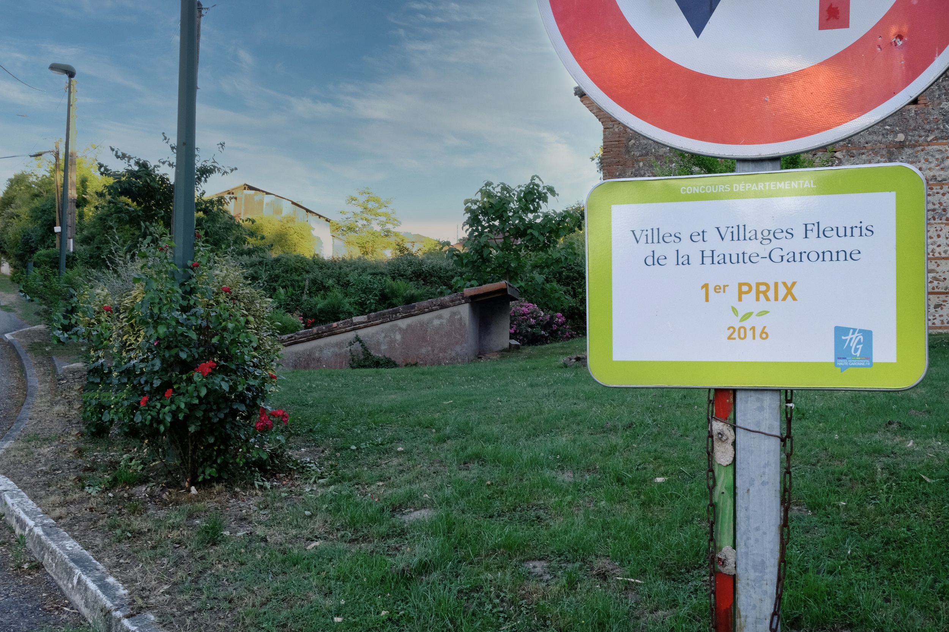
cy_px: 316
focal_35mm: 33
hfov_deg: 57.2
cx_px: 474
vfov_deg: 40.0
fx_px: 870
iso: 1600
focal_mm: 22.3
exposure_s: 1/60
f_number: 13
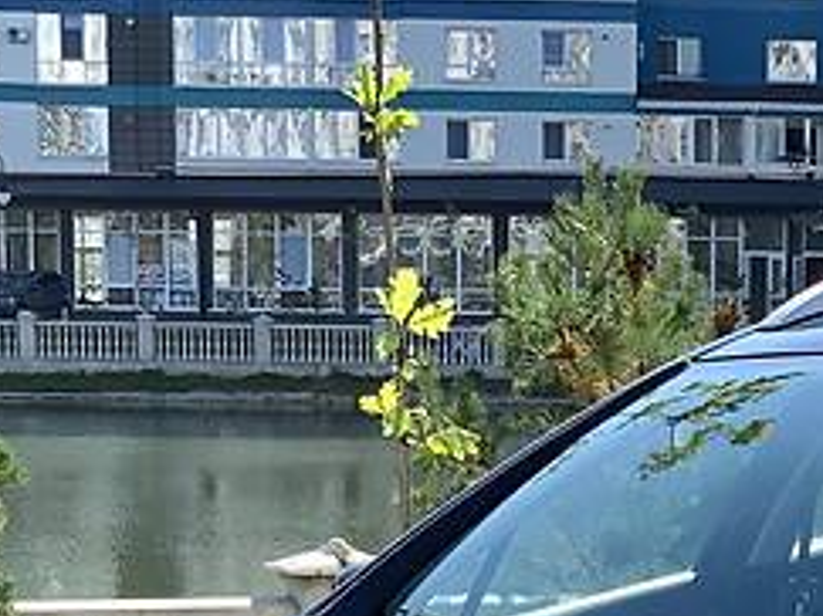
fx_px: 4064
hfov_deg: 11.5
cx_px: 789
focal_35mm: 171
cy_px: 927
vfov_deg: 8.5
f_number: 2.4
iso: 16
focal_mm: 6
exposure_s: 1/484
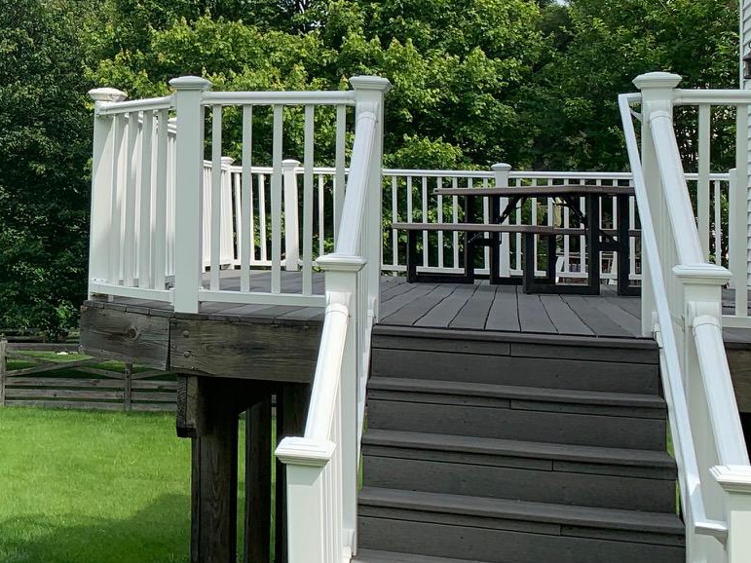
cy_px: 142
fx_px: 1475
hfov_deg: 25.8
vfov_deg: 21.4
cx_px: -128
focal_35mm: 68
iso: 25
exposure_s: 1/2545
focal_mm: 4.25
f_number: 1.8
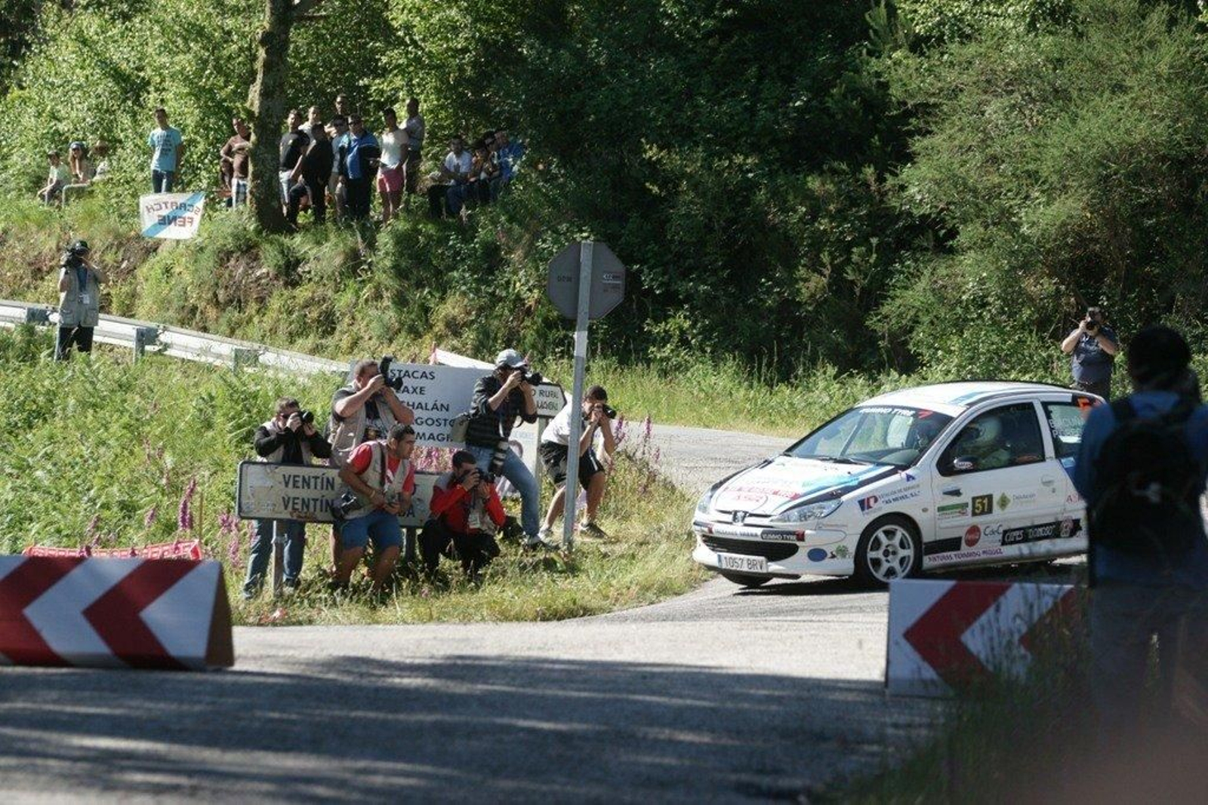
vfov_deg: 7.6
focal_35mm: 180
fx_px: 6040
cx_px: 604
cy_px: 402
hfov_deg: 11.4
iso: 800
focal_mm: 180
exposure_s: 1/1600
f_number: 5.6
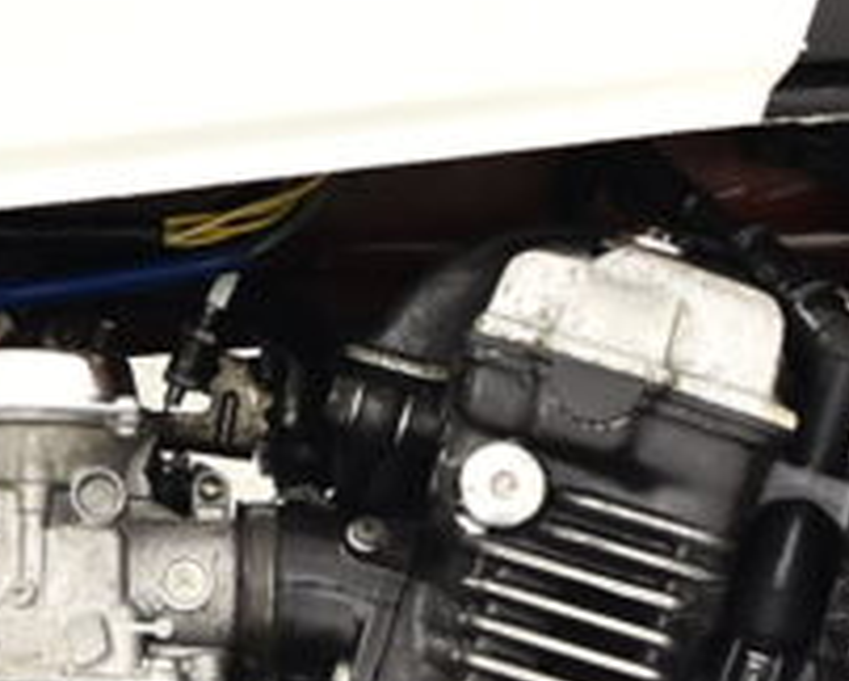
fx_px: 7395
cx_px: 134
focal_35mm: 294
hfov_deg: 6.6
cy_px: 338
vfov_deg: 5.3
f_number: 3.8
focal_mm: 22
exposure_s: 1/15
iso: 100
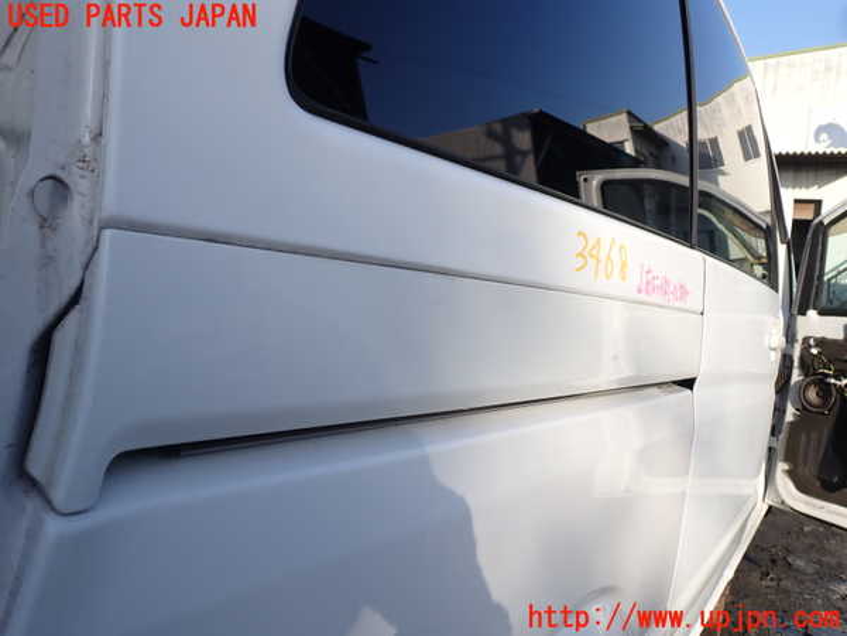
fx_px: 734
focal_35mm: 30
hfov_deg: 60.0
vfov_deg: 46.8
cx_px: 424
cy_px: 318
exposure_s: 1/800
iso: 100
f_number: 3.2
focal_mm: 5.4
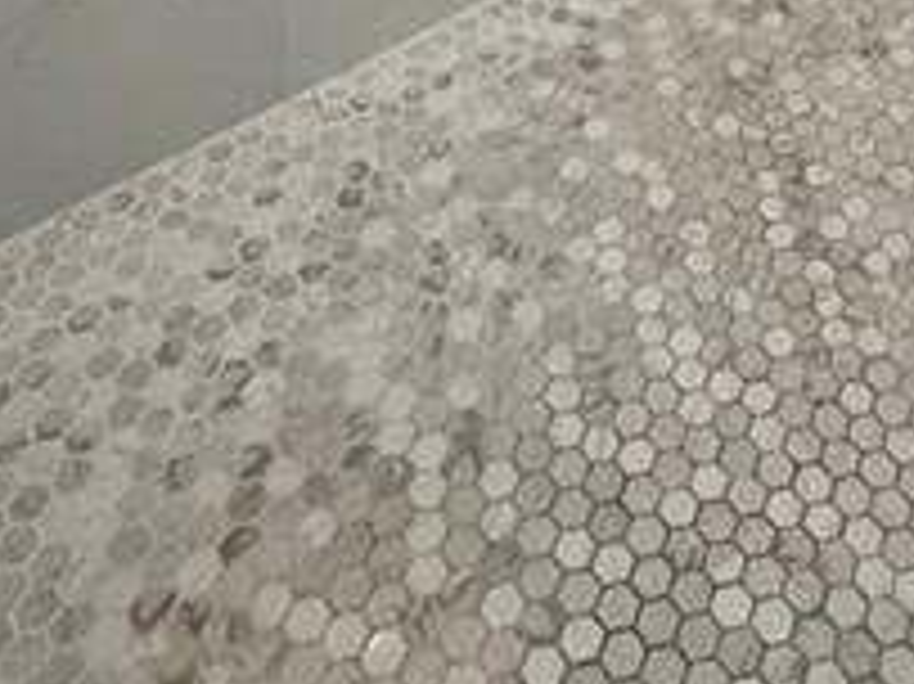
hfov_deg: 34.7
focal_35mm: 53
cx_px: 770
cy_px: -810
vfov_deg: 16.8
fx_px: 1399
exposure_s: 1/120
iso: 200
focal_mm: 2.22
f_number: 2.2
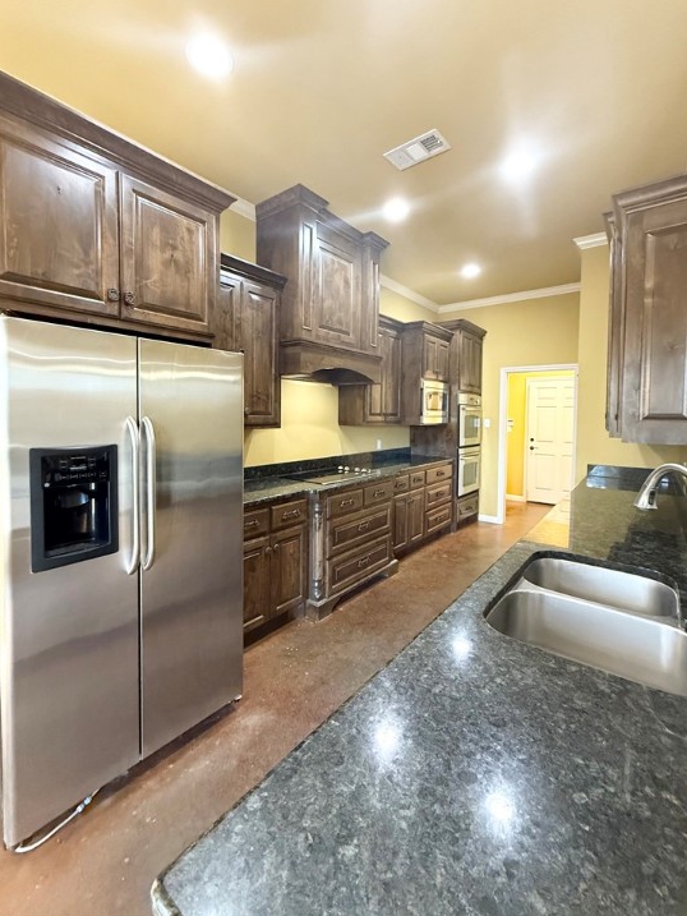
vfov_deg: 98.0
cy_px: 431
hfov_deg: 81.8
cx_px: 342
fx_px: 397
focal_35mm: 15
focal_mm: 2.22
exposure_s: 1/60
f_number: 2.2
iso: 640
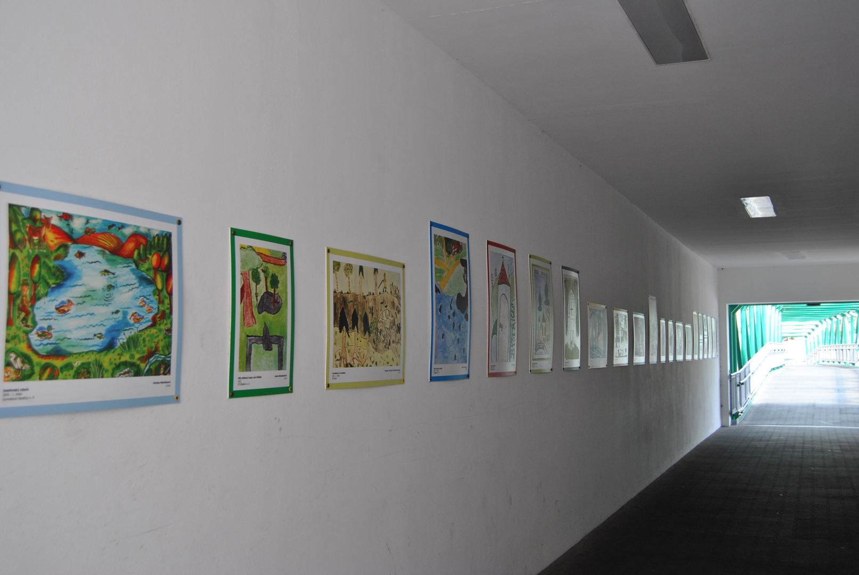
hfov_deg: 49.5
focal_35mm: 39
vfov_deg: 34.3
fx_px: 932
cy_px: 288
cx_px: 430
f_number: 5
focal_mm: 26
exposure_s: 1/100
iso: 200
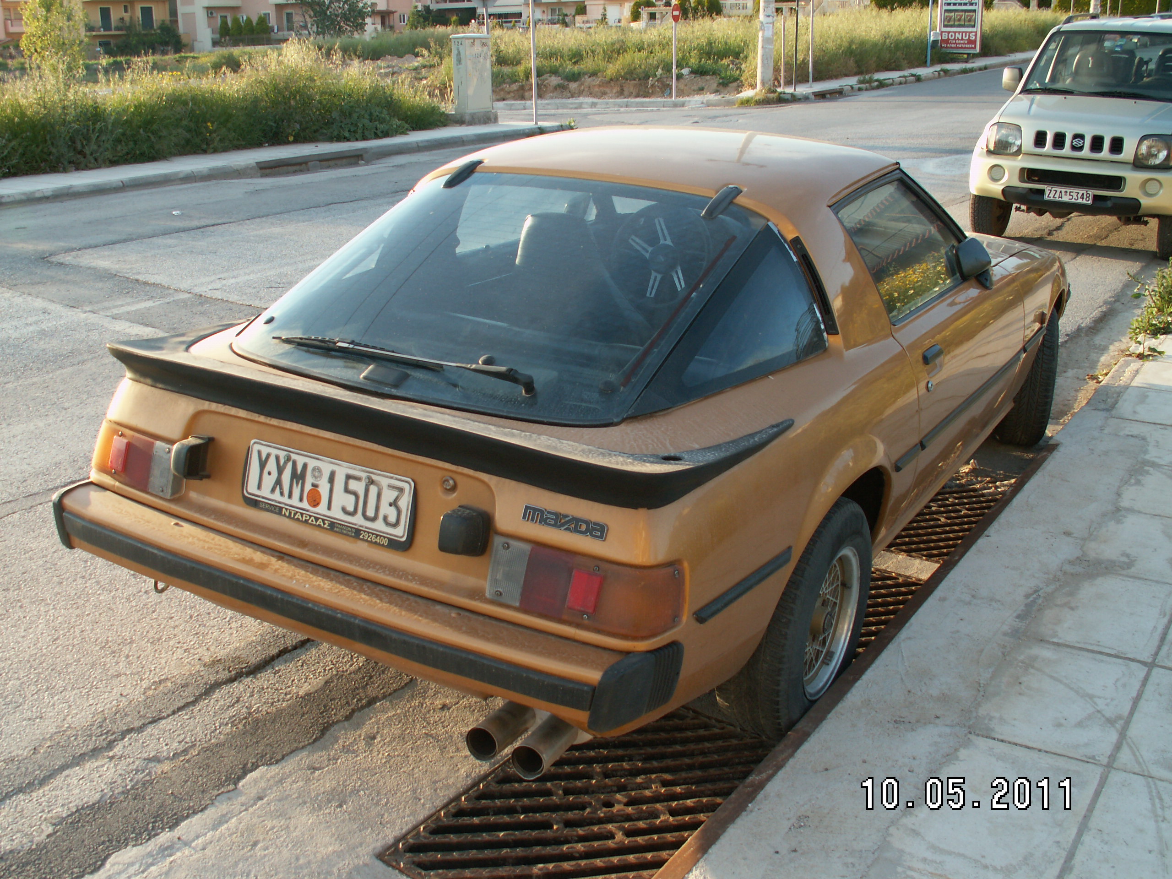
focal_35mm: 35
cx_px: 586
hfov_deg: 52.6
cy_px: 440
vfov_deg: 40.7
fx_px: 1185
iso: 50
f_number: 3.5
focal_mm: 5.86
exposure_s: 1/60
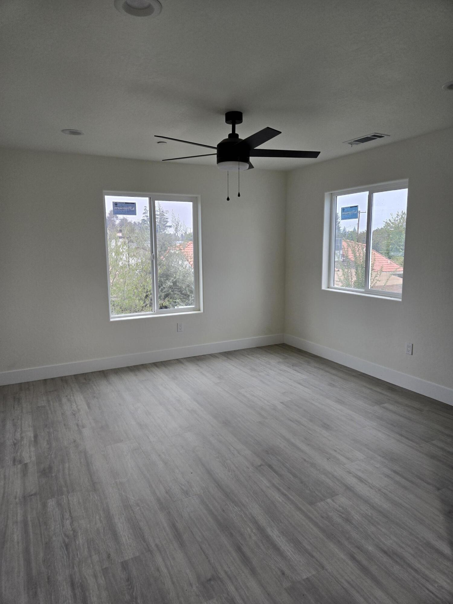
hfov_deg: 58.9
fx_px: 401
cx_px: 226
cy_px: 302
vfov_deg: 73.9
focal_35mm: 23
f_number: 1.8
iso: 64
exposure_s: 1/120
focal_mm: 5.4
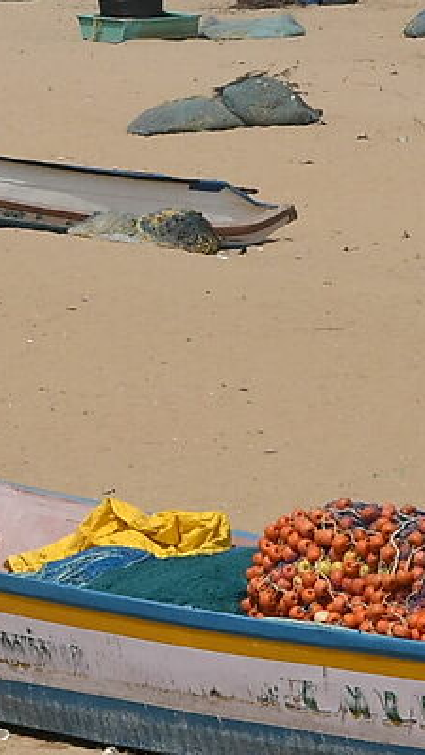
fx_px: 11700
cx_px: -357
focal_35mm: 584
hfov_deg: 2.1
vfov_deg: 3.7
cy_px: -15
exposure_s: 1/1000
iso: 100
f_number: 8
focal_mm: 62
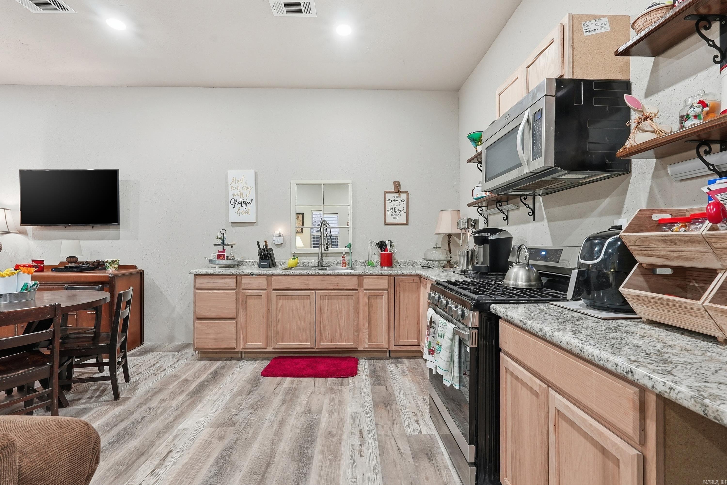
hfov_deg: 96.7
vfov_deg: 73.8
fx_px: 323
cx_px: 364
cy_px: 242
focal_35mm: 16
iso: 640
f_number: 9
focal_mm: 16
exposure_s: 1/15
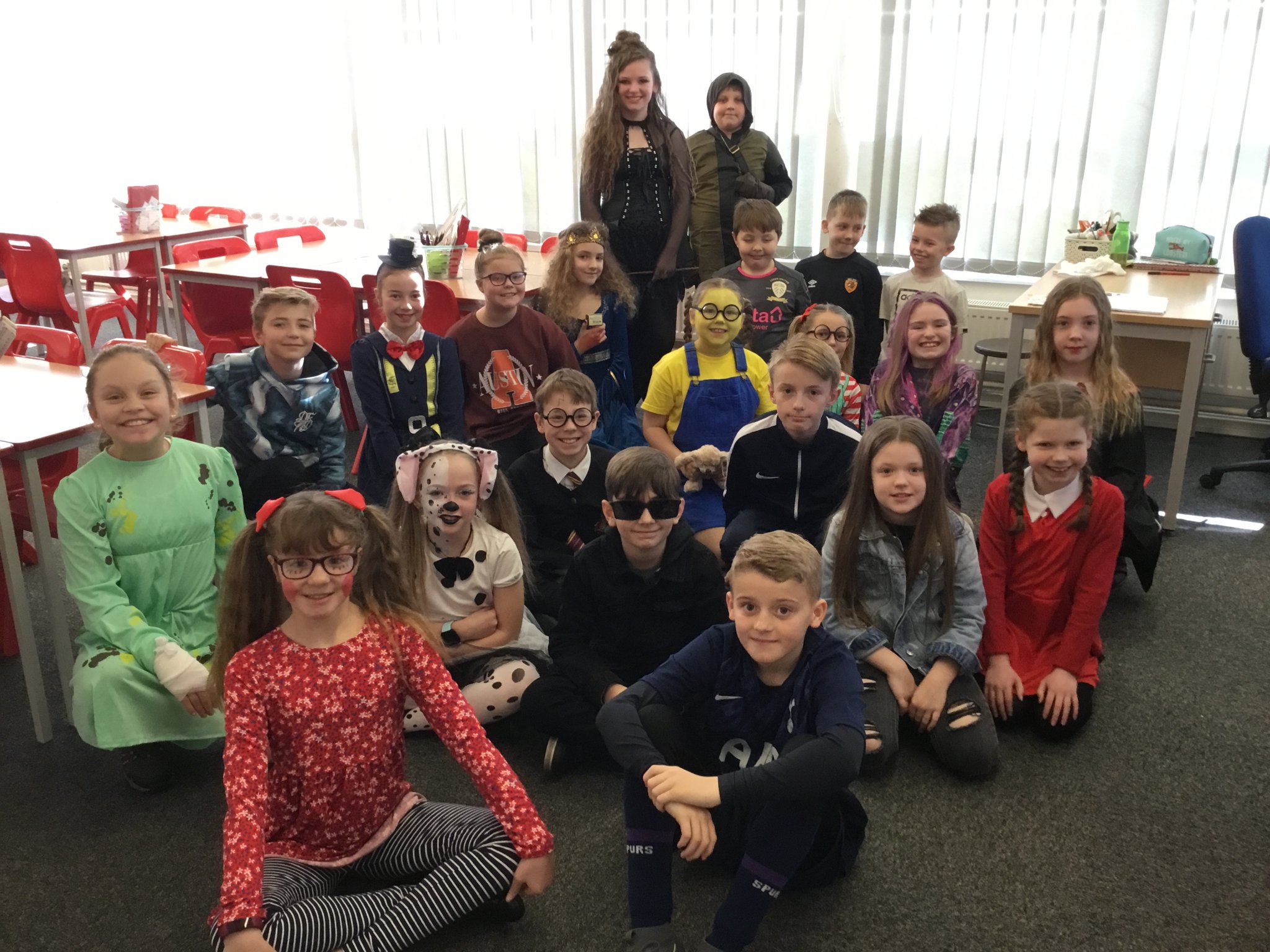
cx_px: 635
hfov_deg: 58.4
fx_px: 1137
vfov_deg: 45.4
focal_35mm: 31
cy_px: 476
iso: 125
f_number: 2.4
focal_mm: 3.3
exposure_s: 1/33
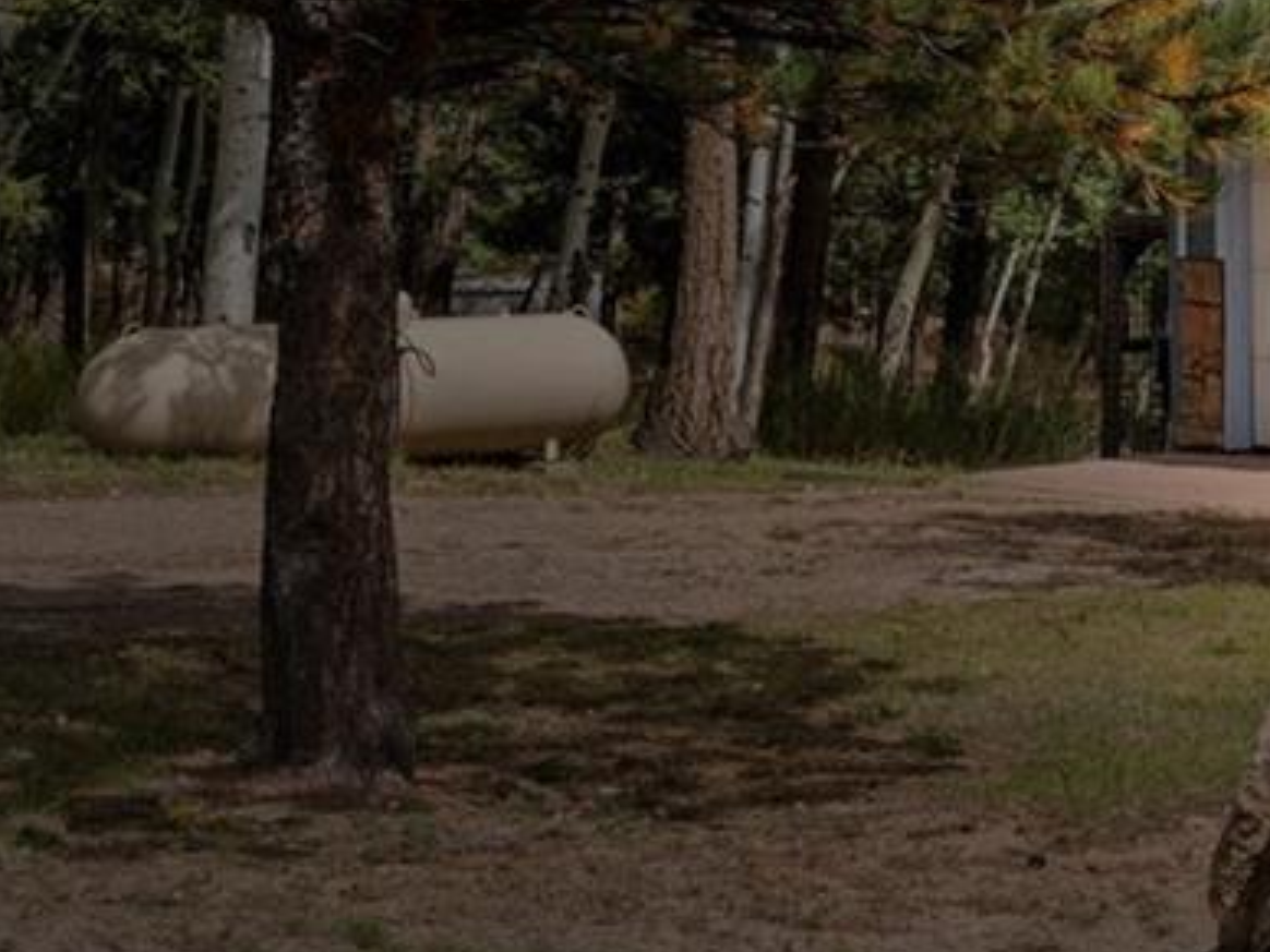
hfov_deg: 14.4
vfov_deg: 12.5
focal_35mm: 117
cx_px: 2425
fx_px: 4292
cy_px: -59
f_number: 7.1
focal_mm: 29.5
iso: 200
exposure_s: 1/250
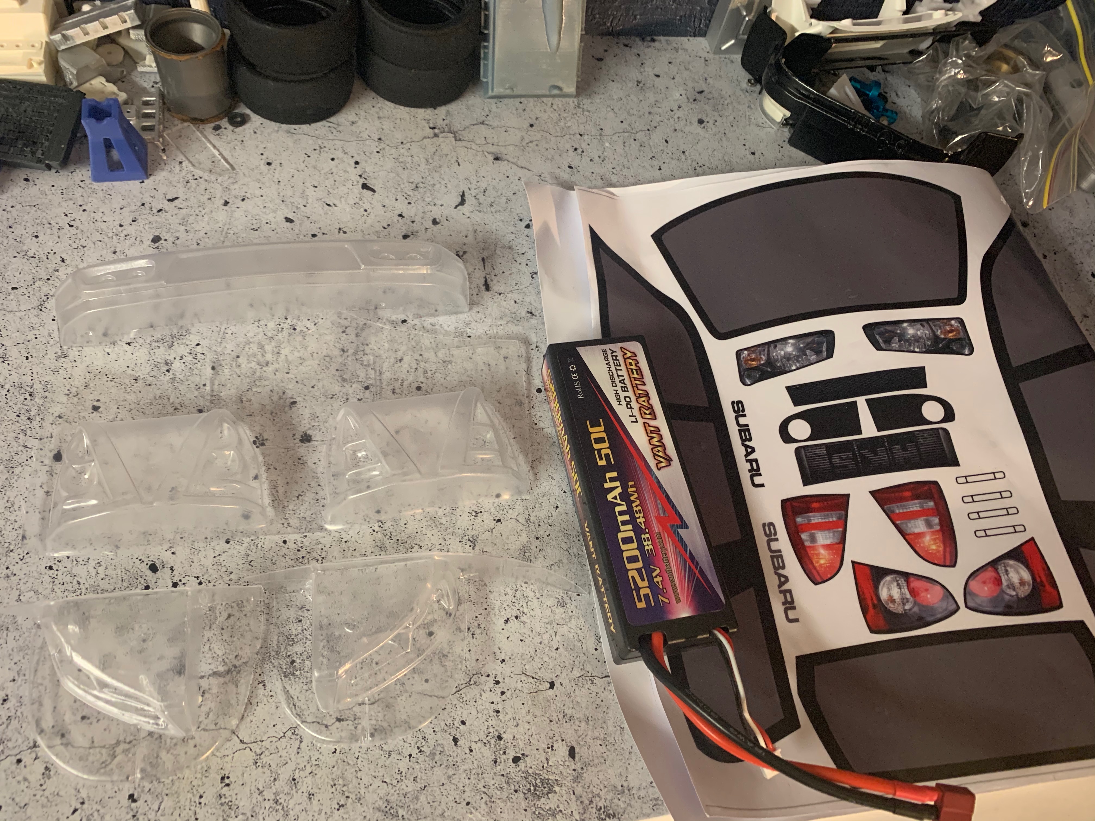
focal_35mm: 26
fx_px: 822
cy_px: 410
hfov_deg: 67.3
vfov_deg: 53.1
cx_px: 548
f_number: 1.8
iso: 320
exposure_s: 1/50
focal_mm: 4.25
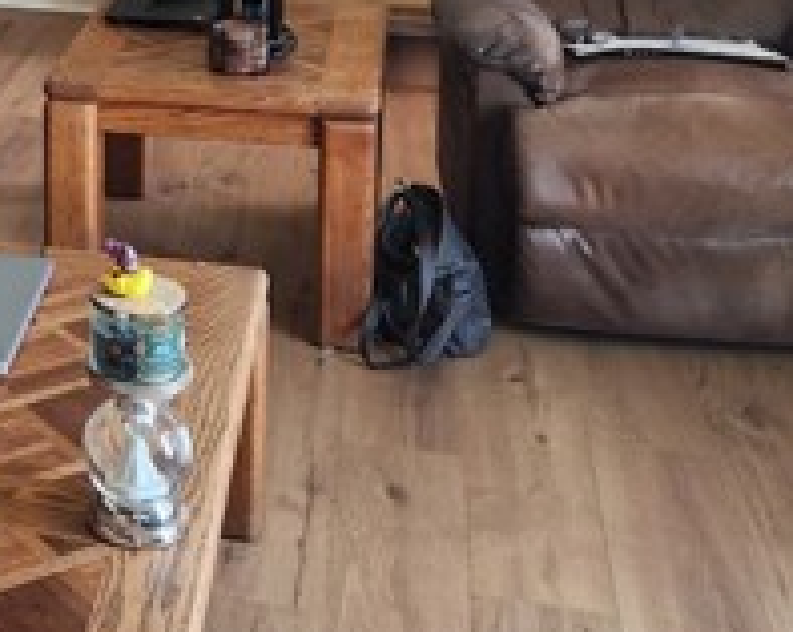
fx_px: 1711
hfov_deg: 24.1
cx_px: -121
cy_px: -16
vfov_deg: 20.2
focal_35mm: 73
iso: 160
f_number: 1.8
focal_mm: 5.4
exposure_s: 1/120
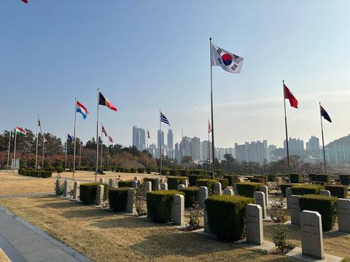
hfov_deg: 71.6
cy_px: 131
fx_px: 243
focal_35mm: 24
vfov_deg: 56.8
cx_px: 175
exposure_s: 1/9709
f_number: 1.78
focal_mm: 6.86
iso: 80
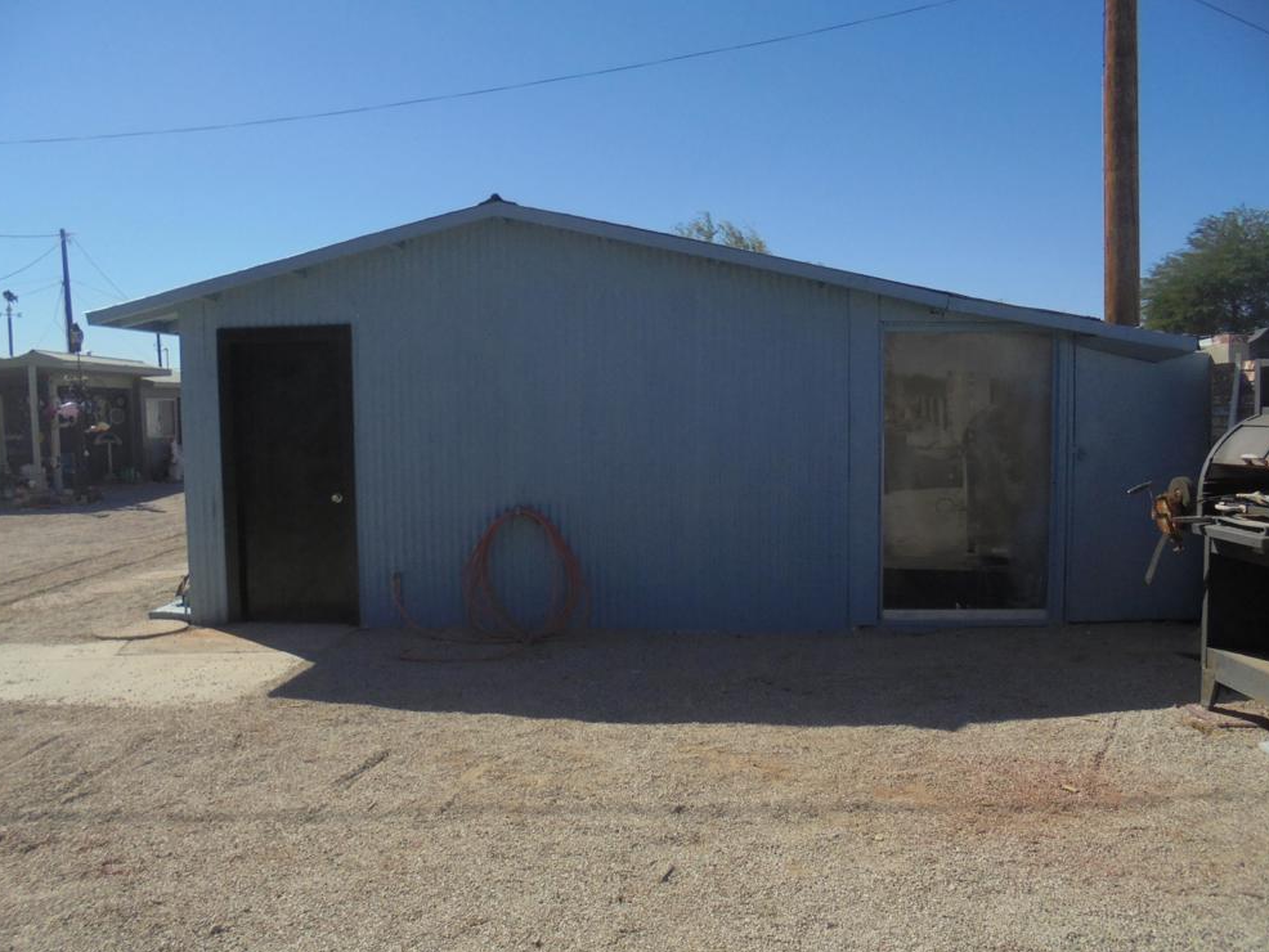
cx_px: 647
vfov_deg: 51.4
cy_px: 484
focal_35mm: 27
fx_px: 990
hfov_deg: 65.3
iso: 100
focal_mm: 4.6
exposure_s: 1/1000
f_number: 3.5
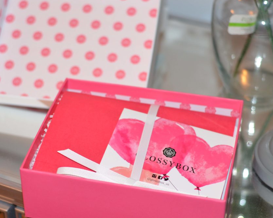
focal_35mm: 86
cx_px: 110
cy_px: 109
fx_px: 695
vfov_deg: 17.9
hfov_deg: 22.2
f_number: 2.8
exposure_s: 1/60
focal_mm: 50
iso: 1250
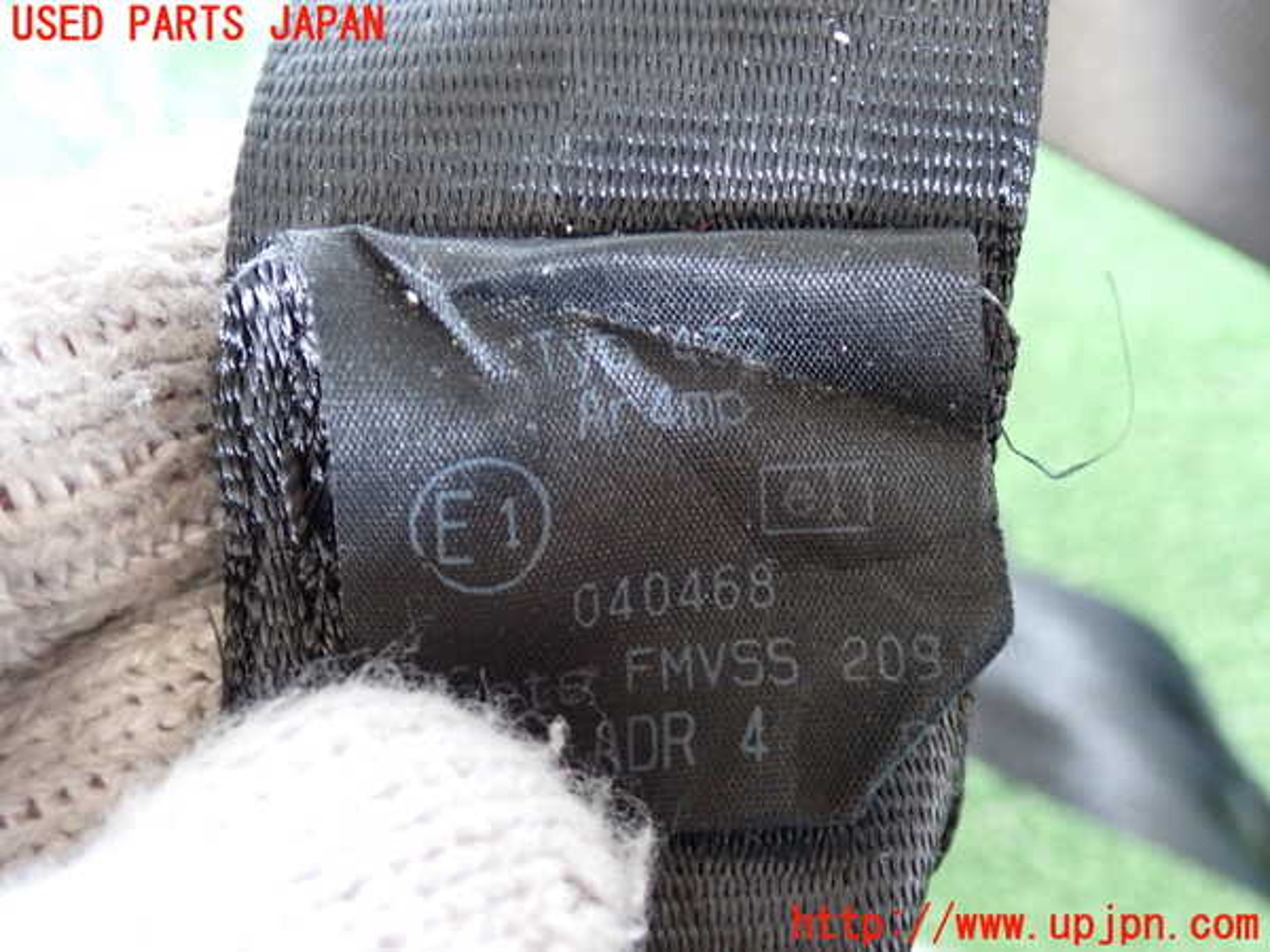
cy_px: 476
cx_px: 635
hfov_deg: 49.0
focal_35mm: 38
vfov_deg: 37.7
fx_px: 1394
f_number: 2.7
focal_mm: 6.83
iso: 800
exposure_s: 1/25
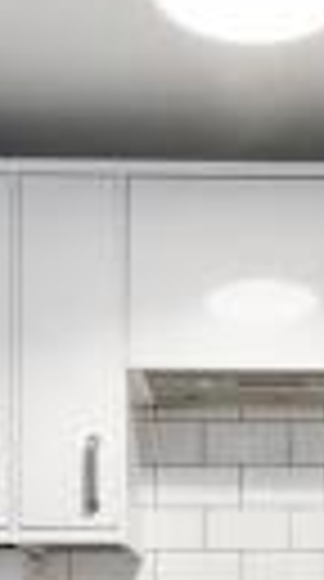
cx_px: 302
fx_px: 982
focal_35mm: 64
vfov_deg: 29.4
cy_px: 650
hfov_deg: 18.4
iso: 100
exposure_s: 1.6
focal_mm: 11
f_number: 8
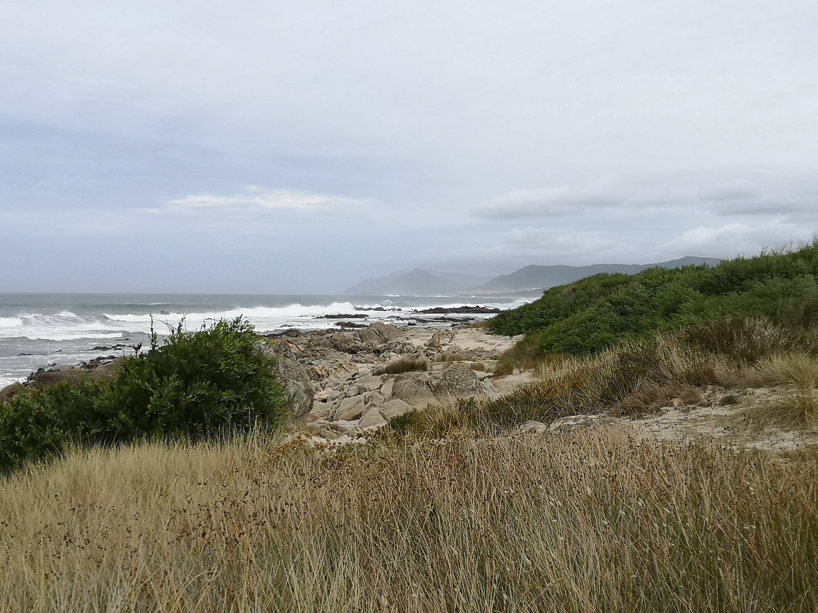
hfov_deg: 40.4
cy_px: 306
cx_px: 409
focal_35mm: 47
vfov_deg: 30.9
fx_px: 1111
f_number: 1.8
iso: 50
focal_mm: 3.95
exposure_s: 1/2128
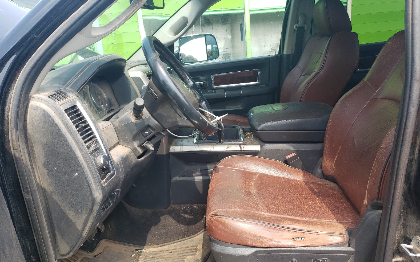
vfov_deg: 44.5
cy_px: 141
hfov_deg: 66.5
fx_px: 320
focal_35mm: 28
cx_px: 207
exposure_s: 1/476
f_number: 1.5
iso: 50
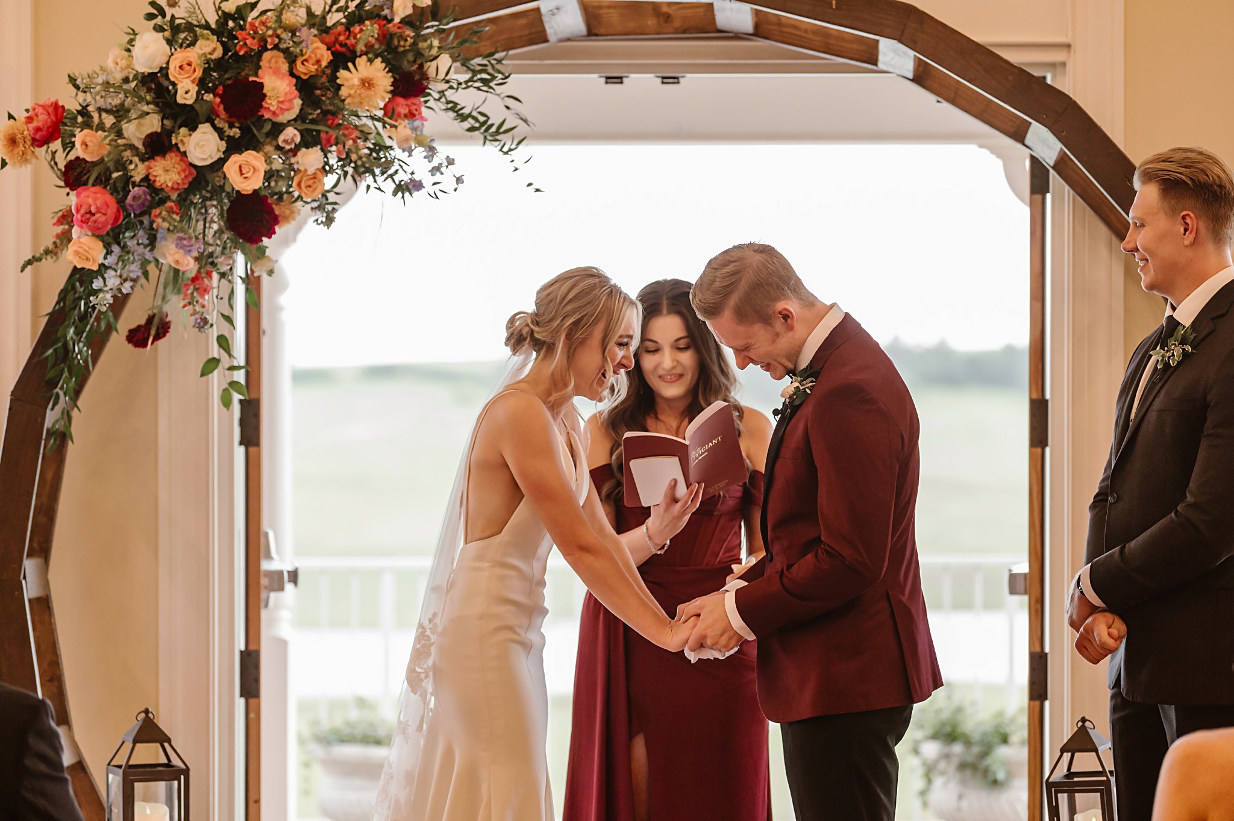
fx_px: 4453
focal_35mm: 130
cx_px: 617
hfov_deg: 15.8
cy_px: 410
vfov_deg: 10.5
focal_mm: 130
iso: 1250
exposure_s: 1/160
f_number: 2.8
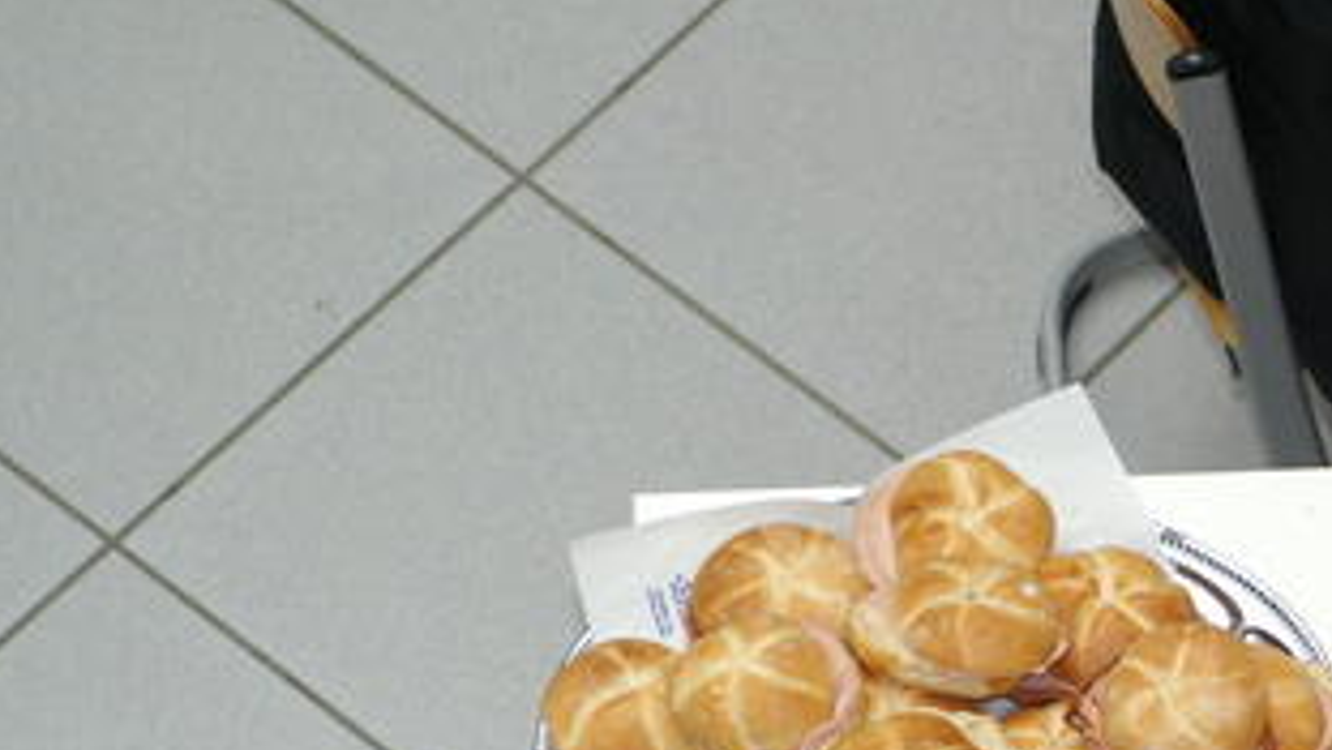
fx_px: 7983
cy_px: 870
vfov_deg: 5.4
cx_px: 1281
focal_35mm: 226
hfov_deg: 9.5
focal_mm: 70
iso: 200
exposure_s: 1/125
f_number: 4
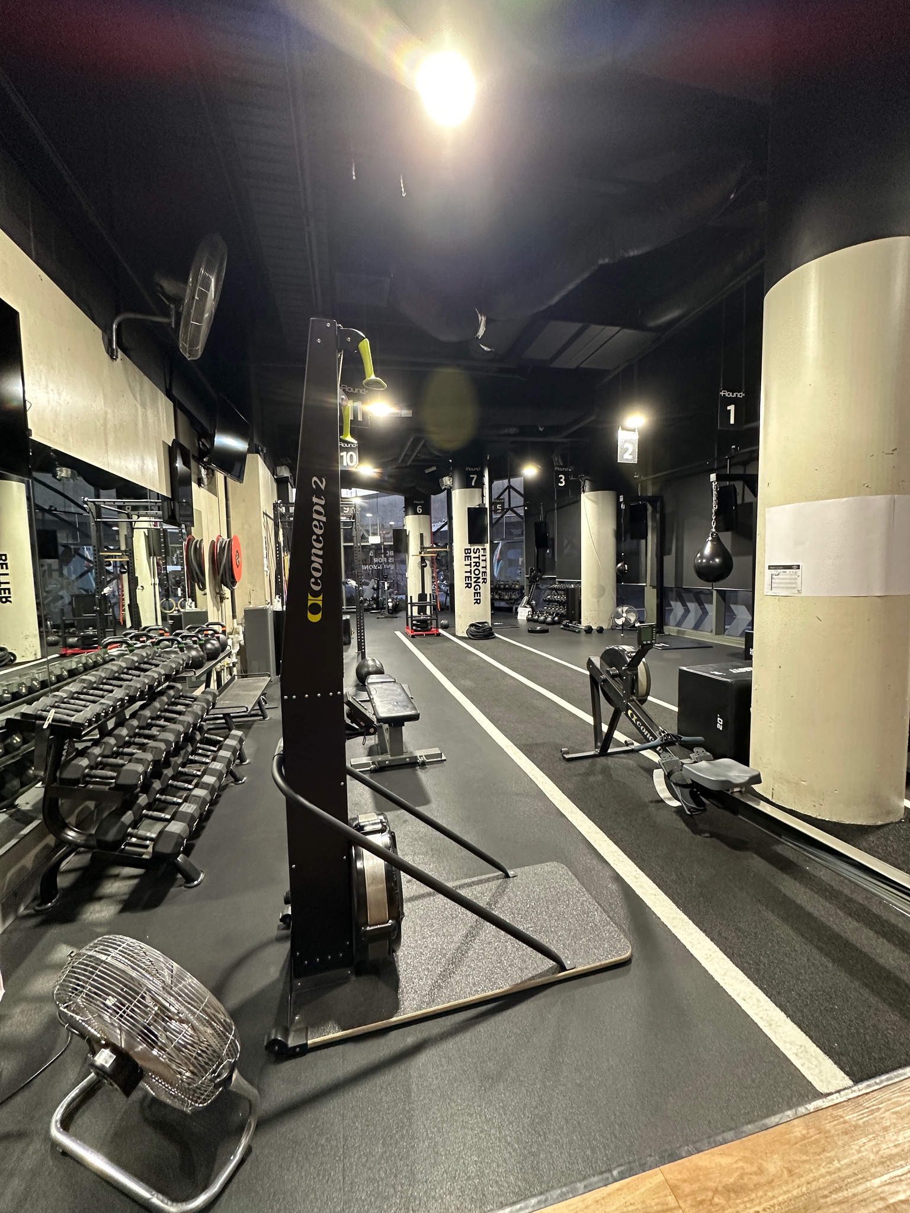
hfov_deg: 85.7
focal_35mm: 14
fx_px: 491
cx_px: 455
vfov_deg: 102.1
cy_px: 606
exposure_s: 1/50
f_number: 2.2
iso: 320
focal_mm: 2.22
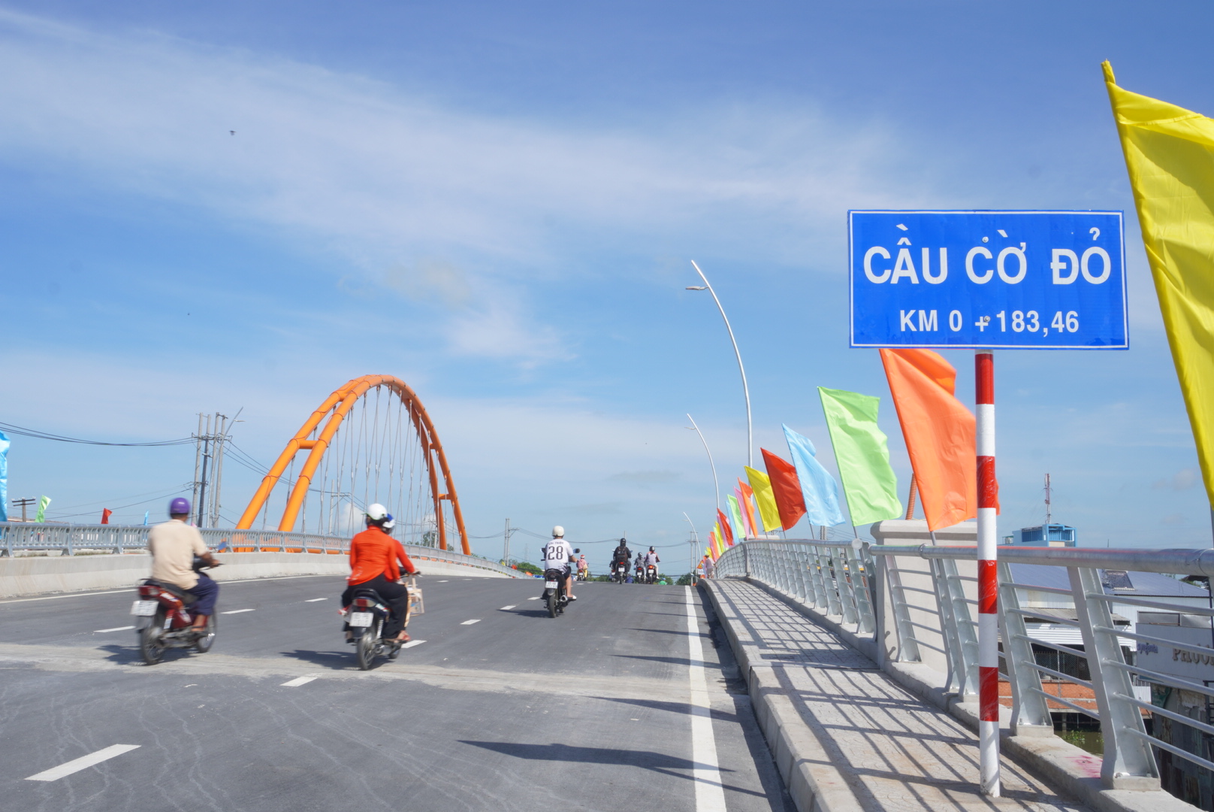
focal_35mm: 34
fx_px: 1164
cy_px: 406
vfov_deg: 38.4
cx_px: 607
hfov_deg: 55.1
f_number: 16
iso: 100
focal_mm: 23
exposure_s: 1/80
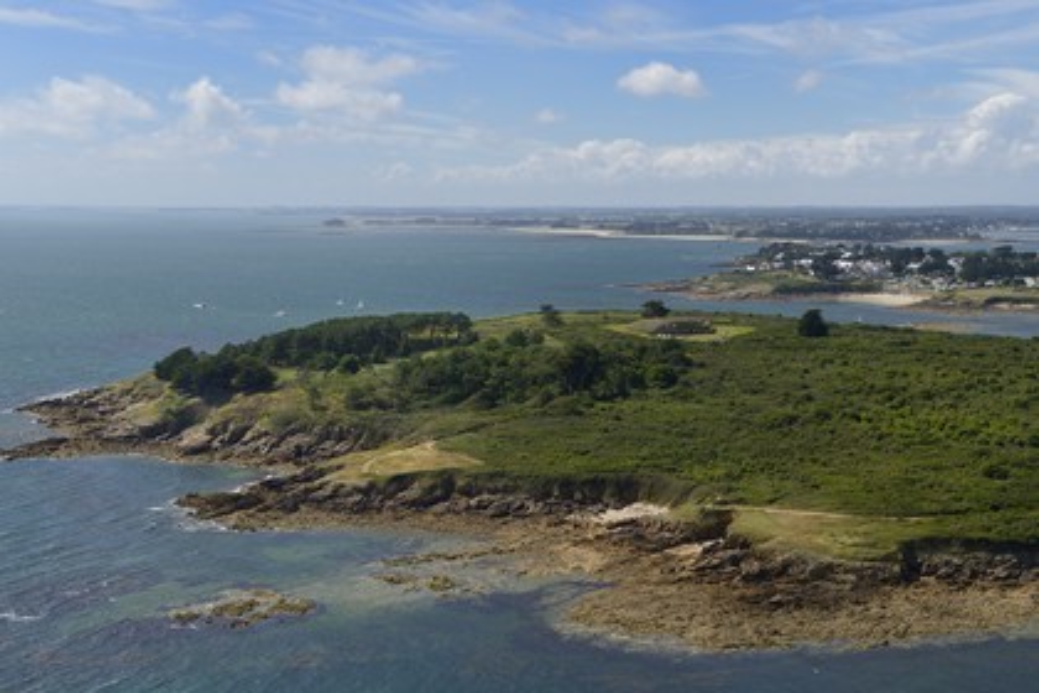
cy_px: 346
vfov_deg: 27.0
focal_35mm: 50
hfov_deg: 39.6
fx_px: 1443
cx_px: 520
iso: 400
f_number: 9
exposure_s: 1/1000
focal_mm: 50
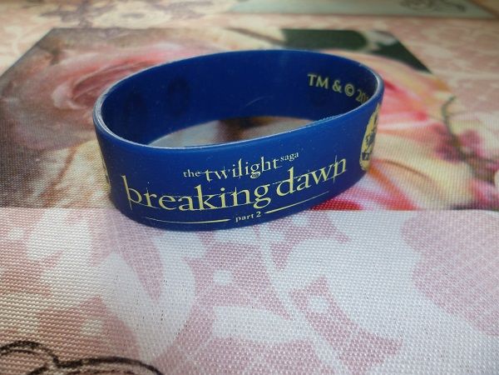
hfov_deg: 63.4
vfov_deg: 49.7
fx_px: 404
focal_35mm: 28
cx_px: 250
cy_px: 188
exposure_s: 1/30
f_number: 2.8
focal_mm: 5
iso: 80
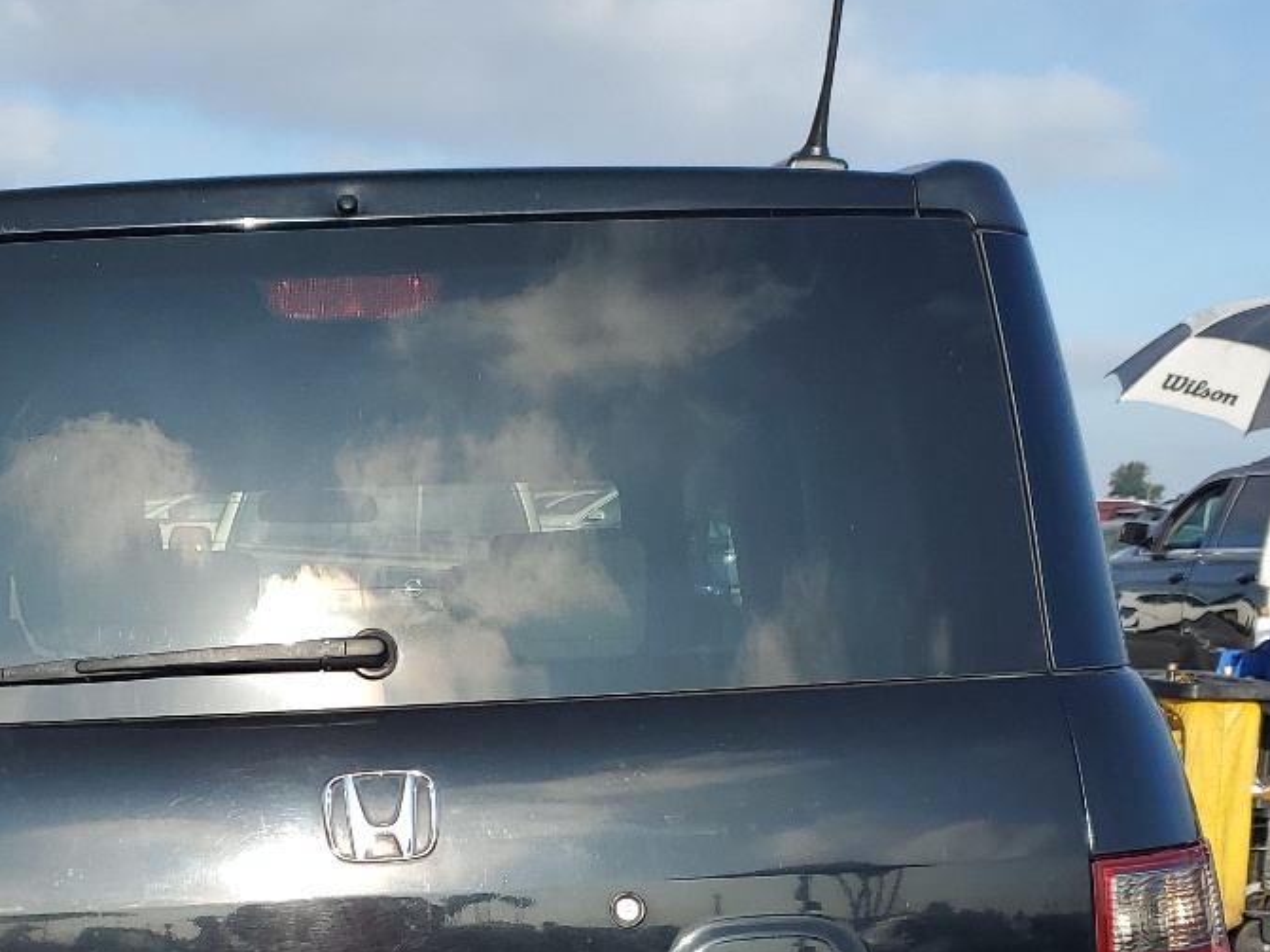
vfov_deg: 23.1
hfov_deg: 31.0
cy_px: 823
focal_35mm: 62
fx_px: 2274
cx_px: 422
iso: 50
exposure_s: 1/2500
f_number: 1.5
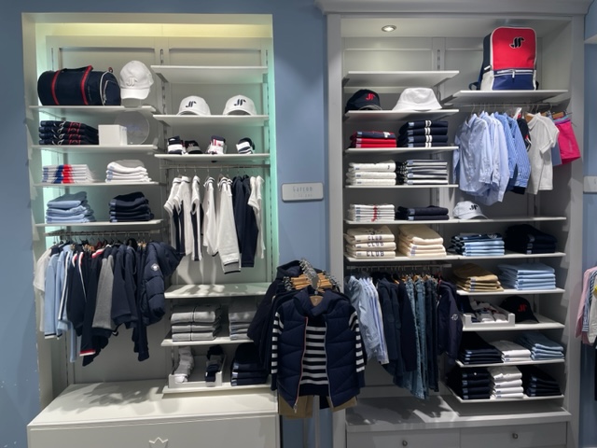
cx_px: 298
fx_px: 448
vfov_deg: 53.1
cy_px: 224
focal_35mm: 26
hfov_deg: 67.3
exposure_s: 1/164
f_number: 1.6
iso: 32
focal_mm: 4.2
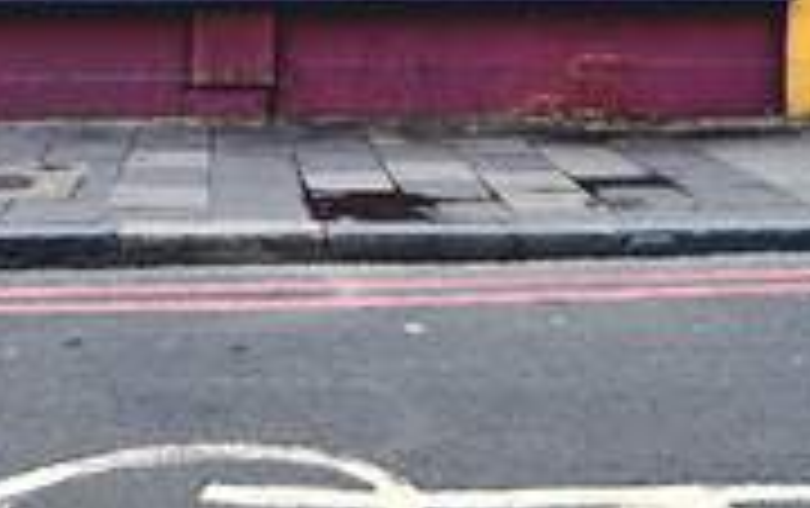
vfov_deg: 21.2
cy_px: -108
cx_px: 198
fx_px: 1260
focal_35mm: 57
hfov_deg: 34.8
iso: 250
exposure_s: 1/800
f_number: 2.8
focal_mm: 16
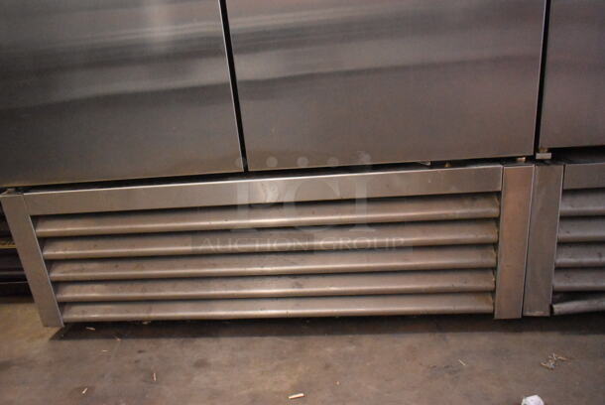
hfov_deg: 67.3
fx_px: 454
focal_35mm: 27
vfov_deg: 48.0
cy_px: 202
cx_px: 302
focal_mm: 18
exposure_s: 1/125
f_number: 3.5
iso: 12800
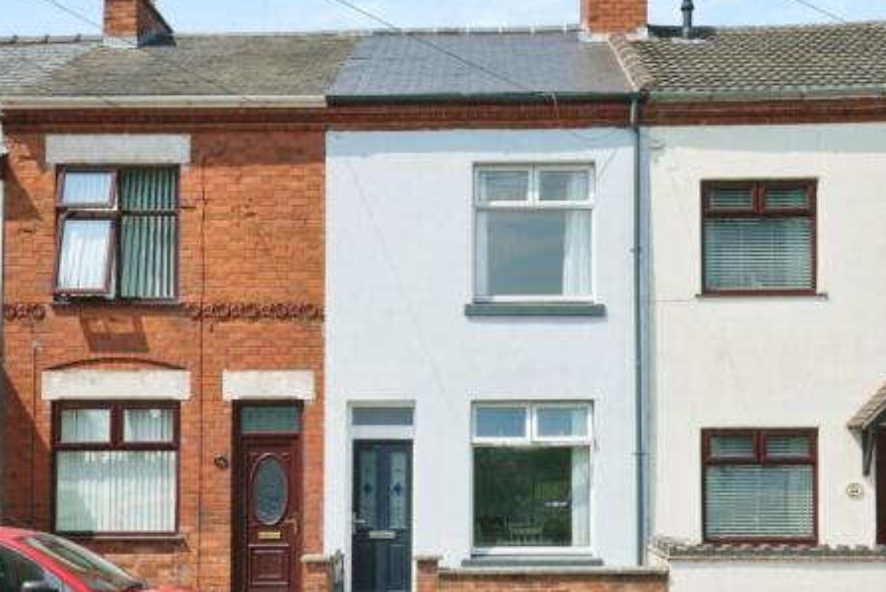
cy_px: 297
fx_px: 1157
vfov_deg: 28.7
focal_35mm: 47
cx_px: 448
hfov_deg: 41.9
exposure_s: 1/2000
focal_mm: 32
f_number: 10
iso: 1000
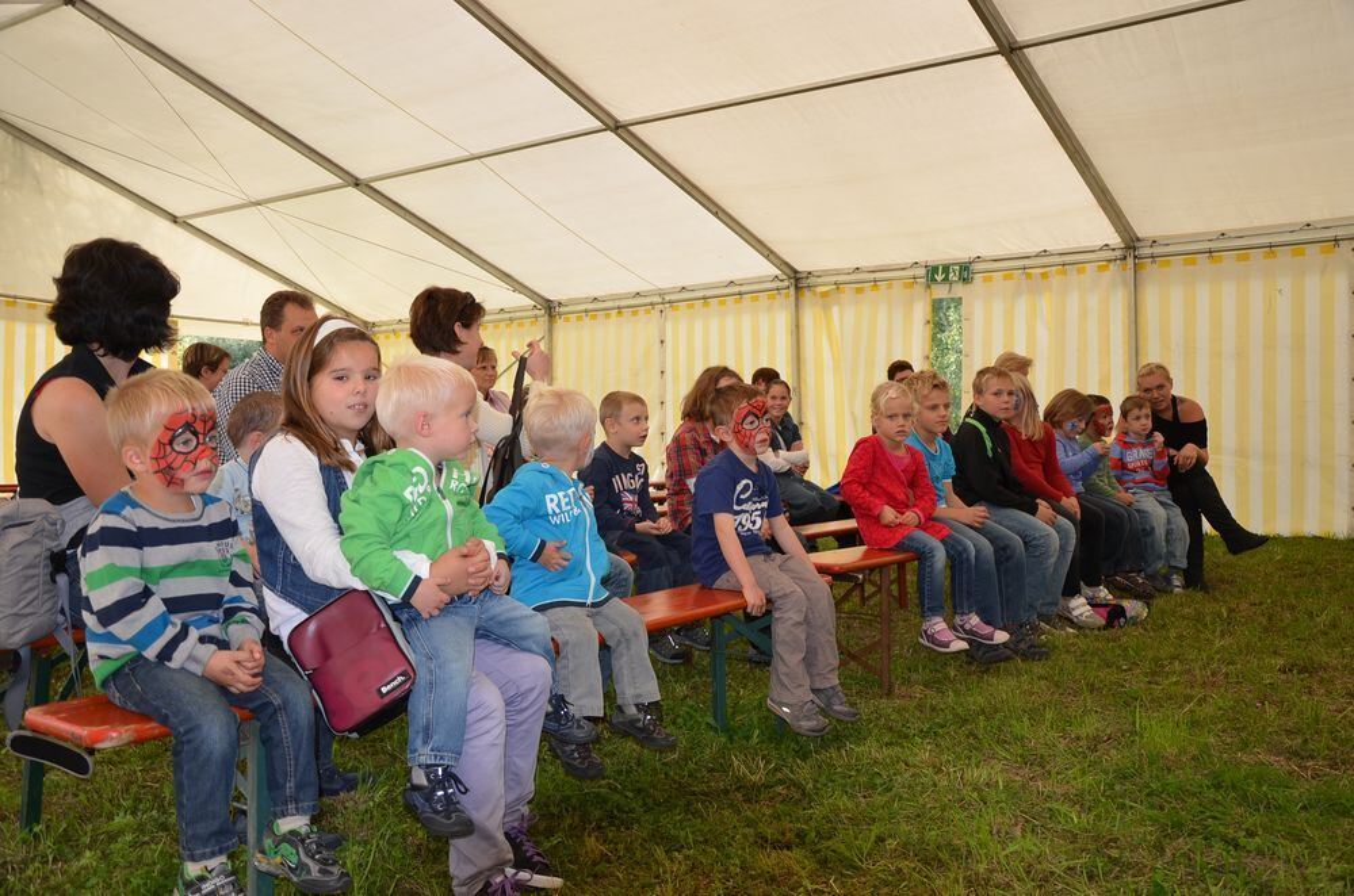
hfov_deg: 59.6
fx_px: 1182
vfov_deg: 41.5
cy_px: 448
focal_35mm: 32
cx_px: 677
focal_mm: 21
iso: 100
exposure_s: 1/100
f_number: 3.8
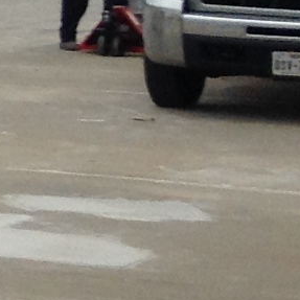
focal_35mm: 263
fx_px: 2579
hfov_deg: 5.7
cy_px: -13
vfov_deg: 6.6
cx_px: -927
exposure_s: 1/715
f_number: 2.4
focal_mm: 3.3
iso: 32
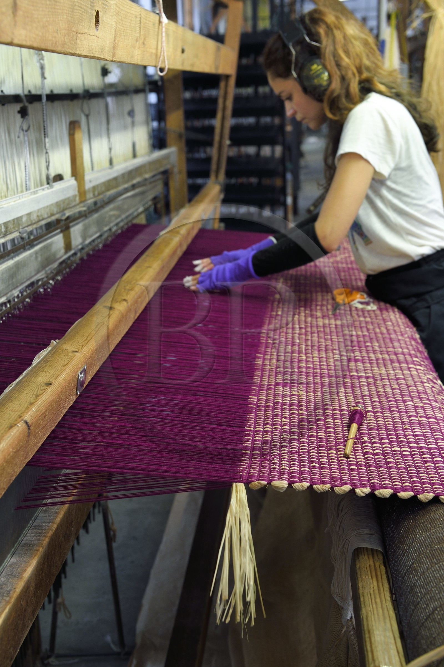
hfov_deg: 26.0
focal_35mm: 52
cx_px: 222
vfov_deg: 38.2
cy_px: 334
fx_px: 963
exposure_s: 1/30
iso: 800
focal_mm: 52
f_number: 7.1
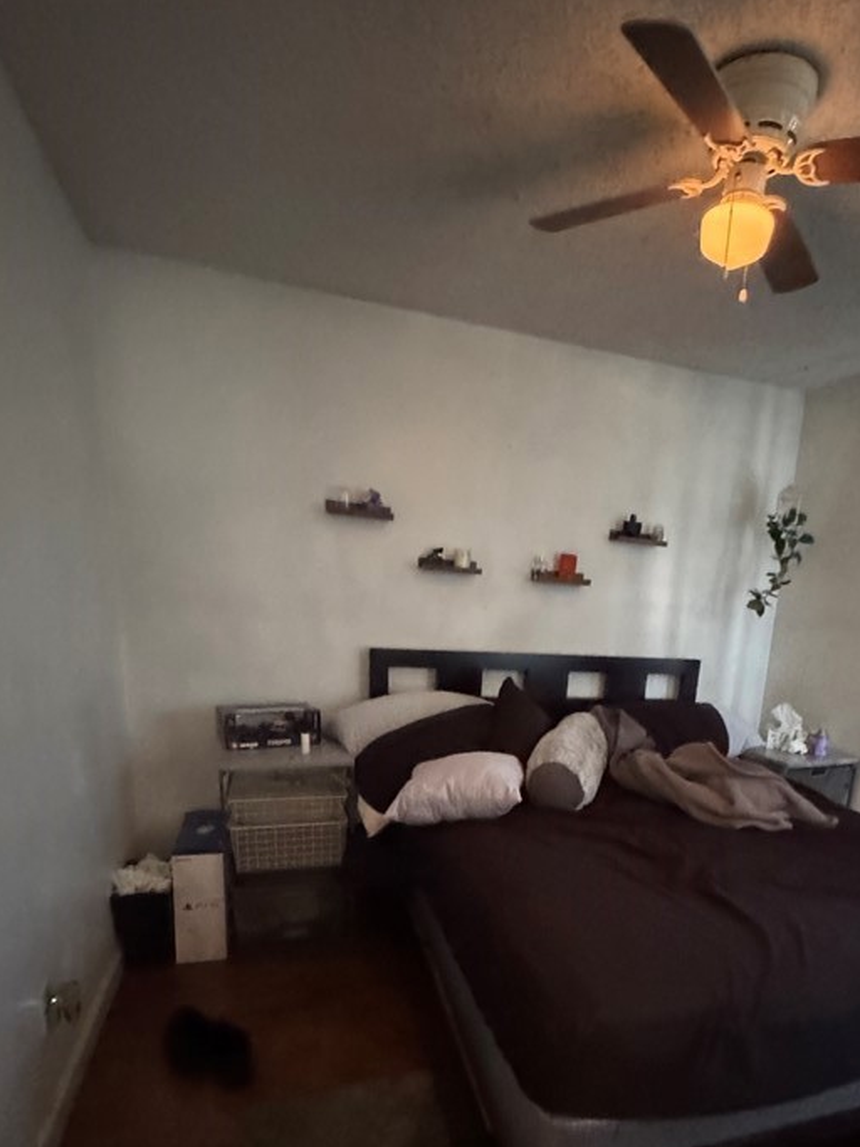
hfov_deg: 62.7
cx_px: 527
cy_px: 762
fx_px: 696
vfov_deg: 76.6
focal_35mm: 21
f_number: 2.2
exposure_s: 1/30
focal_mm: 2.22
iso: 2000
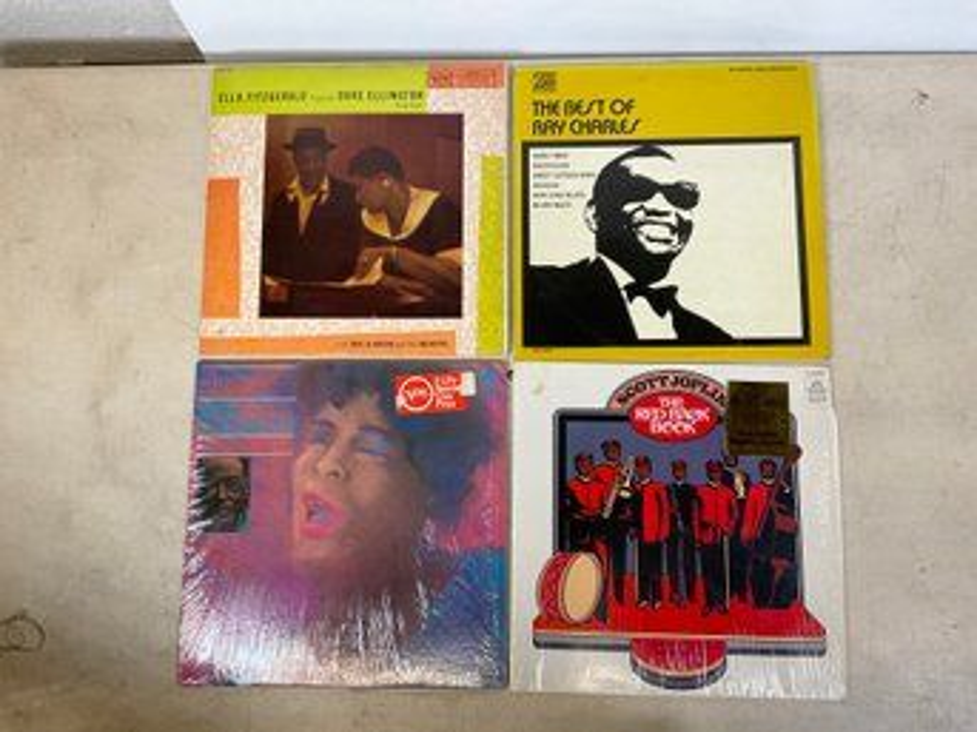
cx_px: 488
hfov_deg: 61.7
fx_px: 818
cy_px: 366
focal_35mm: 29
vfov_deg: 48.2
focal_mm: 3
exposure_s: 1/120
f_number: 1.8
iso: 64
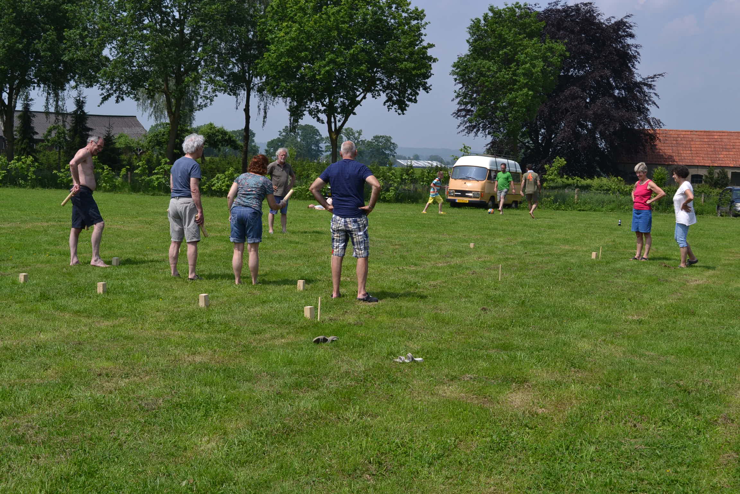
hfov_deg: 38.9
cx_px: 370
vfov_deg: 26.5
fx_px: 1048
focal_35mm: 51
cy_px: 247
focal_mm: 34
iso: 100
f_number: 8
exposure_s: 1/250
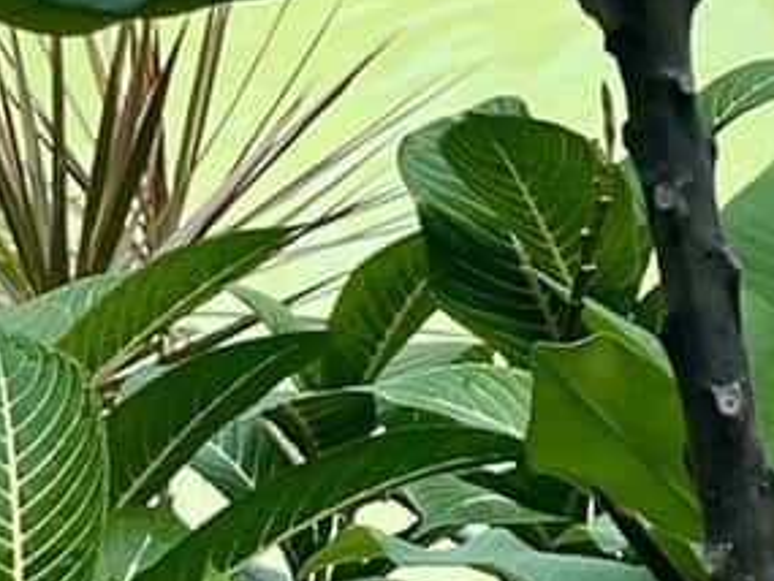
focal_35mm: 175
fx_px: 3915
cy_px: -361
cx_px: 1233
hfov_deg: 10.8
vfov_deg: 8.3
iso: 50
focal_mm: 5.1
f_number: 1.6
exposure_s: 1/1066
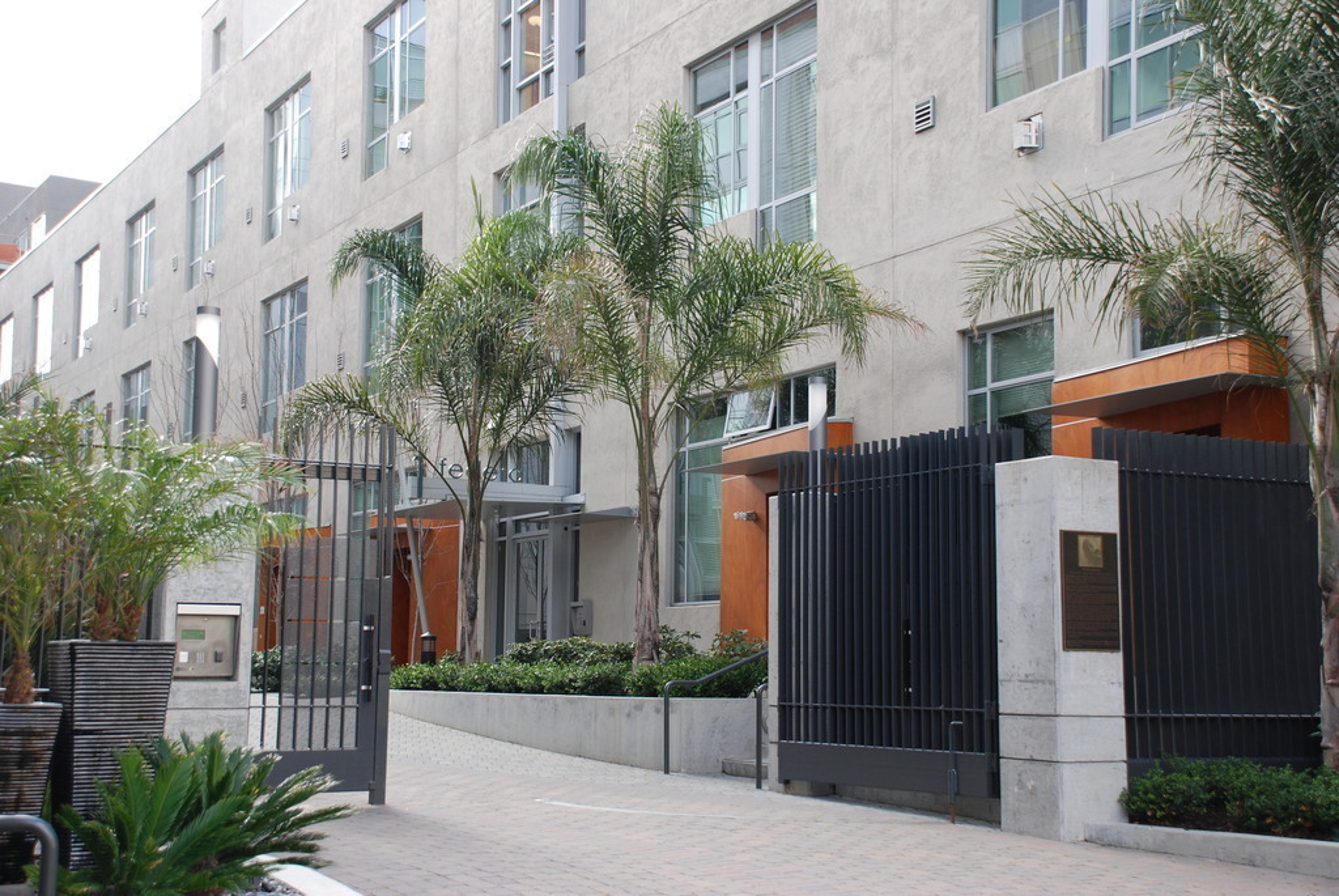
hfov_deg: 41.1
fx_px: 1787
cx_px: 670
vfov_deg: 28.1
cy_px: 448
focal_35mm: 48
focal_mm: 32
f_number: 5.6
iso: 200
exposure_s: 1/125
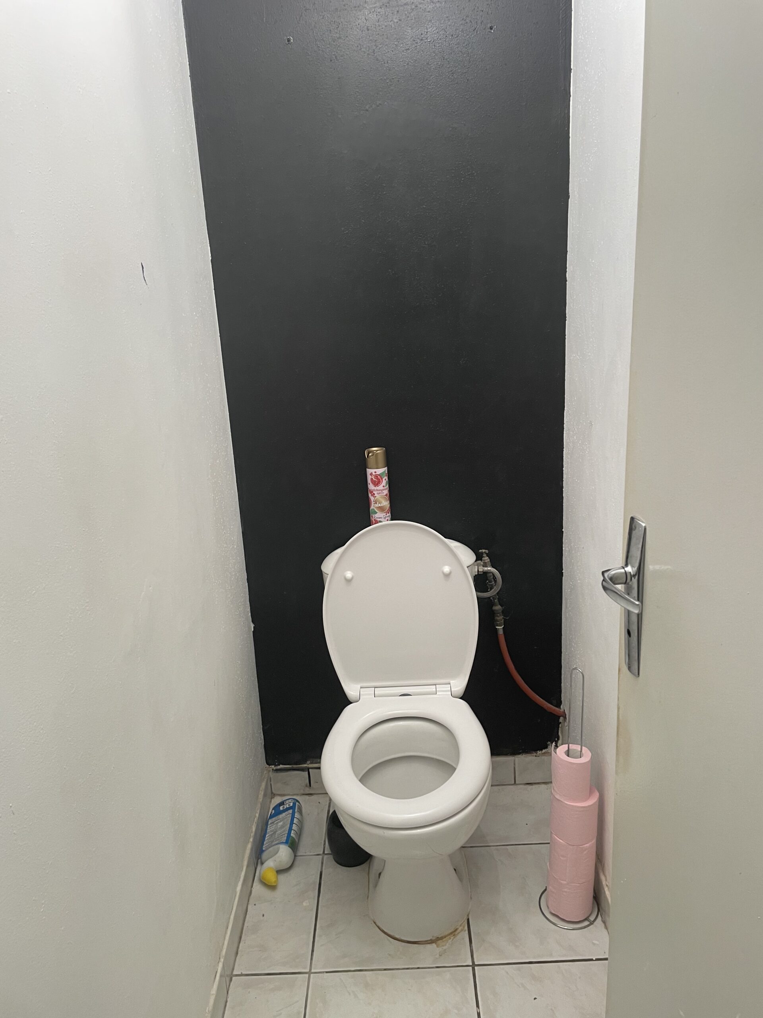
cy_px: 509
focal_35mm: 26
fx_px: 764
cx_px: 382
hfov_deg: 53.1
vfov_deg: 67.3
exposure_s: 1/50
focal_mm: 4.2
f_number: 1.6
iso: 64
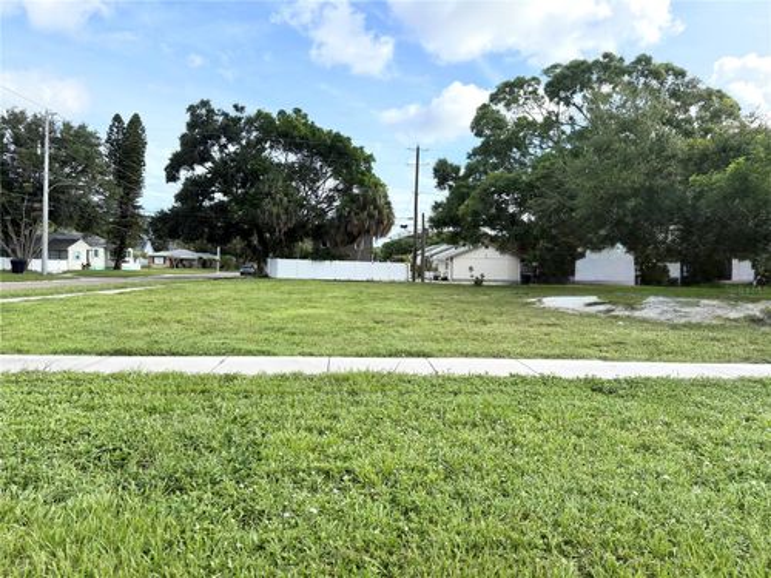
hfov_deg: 71.6
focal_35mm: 24
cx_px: 386
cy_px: 289
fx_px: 535
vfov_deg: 56.8
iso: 100
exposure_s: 1/3021
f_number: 1.78
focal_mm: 6.76
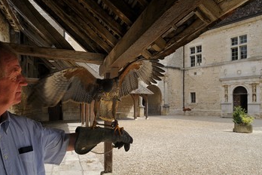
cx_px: 125
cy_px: 74
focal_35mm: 29
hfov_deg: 63.6
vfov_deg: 44.8
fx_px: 211
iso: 200
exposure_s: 1/160
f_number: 13
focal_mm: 24
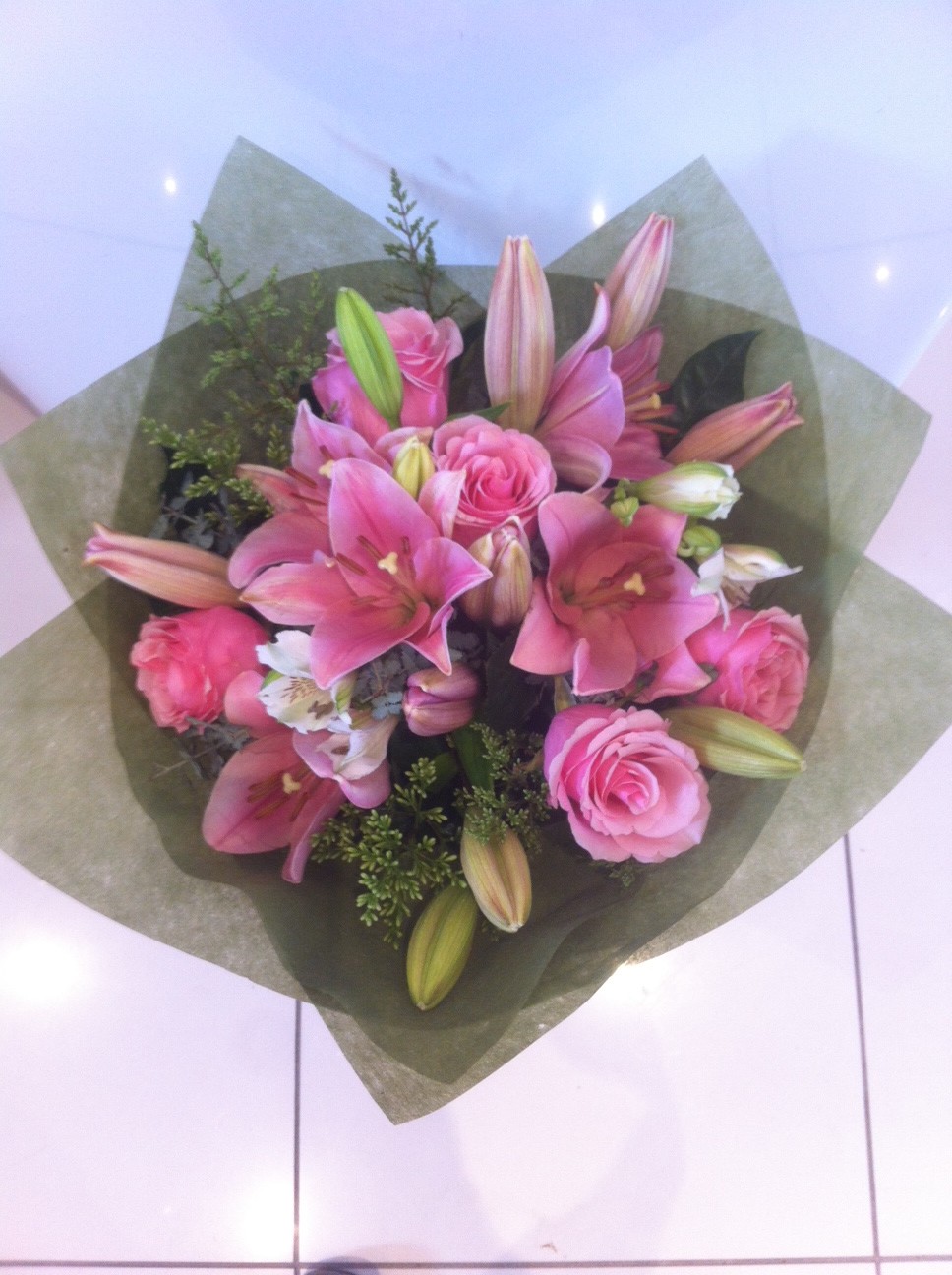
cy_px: 638
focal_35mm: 35
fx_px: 1287
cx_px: 476
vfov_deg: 52.7
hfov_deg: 40.6
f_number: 2.8
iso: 80
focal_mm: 3.85
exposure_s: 1/15
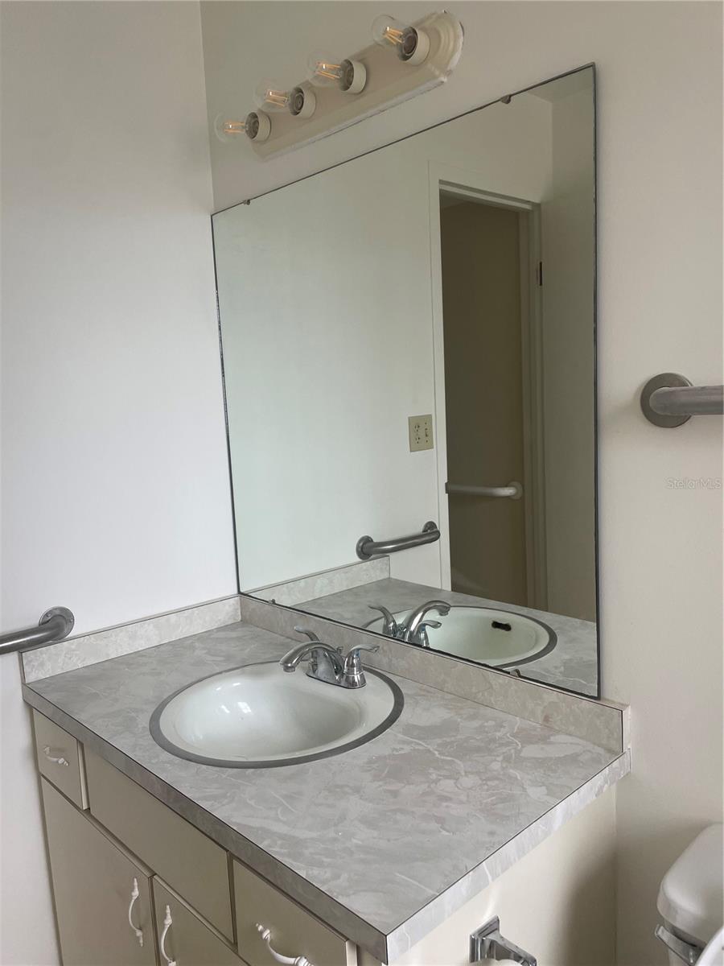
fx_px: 725
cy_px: 483
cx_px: 362
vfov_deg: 67.3
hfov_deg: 53.1
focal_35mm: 26
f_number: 1.6
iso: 80
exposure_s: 1/121
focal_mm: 4.2
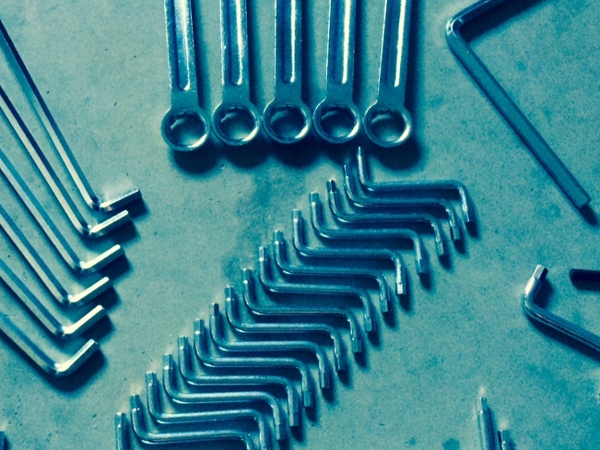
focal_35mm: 59
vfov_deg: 24.8
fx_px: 1022
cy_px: 251
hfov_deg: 32.6
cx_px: 238
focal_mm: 4.12
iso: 320
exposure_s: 1/20
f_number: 2.2
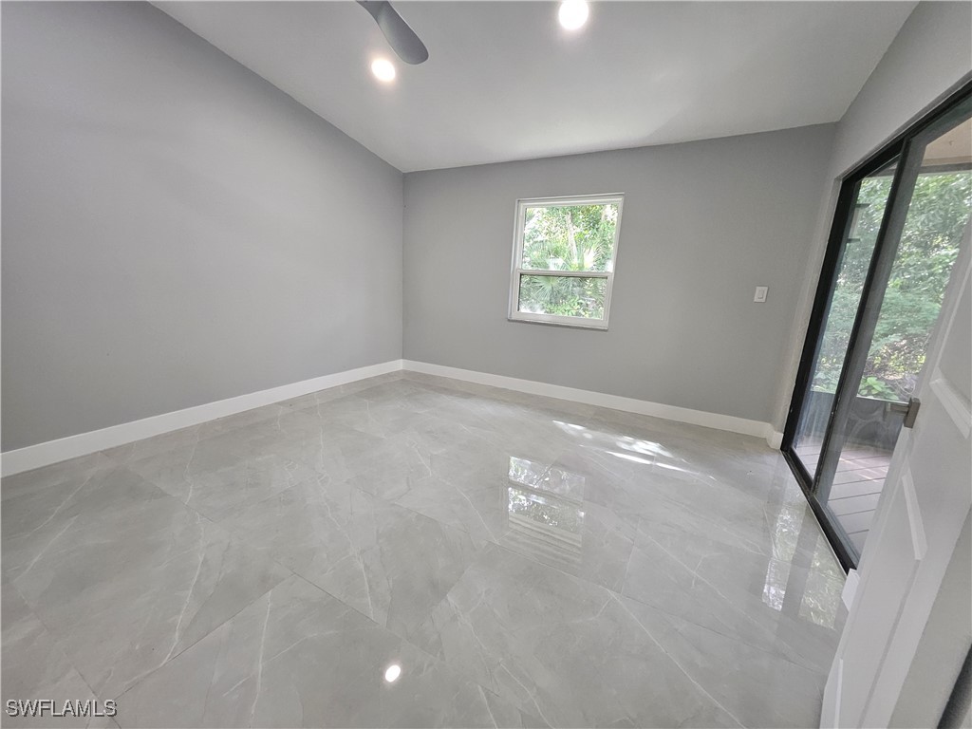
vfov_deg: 89.9
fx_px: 365
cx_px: 486
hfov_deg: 106.2
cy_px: 364
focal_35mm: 13
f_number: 2.2
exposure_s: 1/60
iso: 125
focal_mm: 1.74
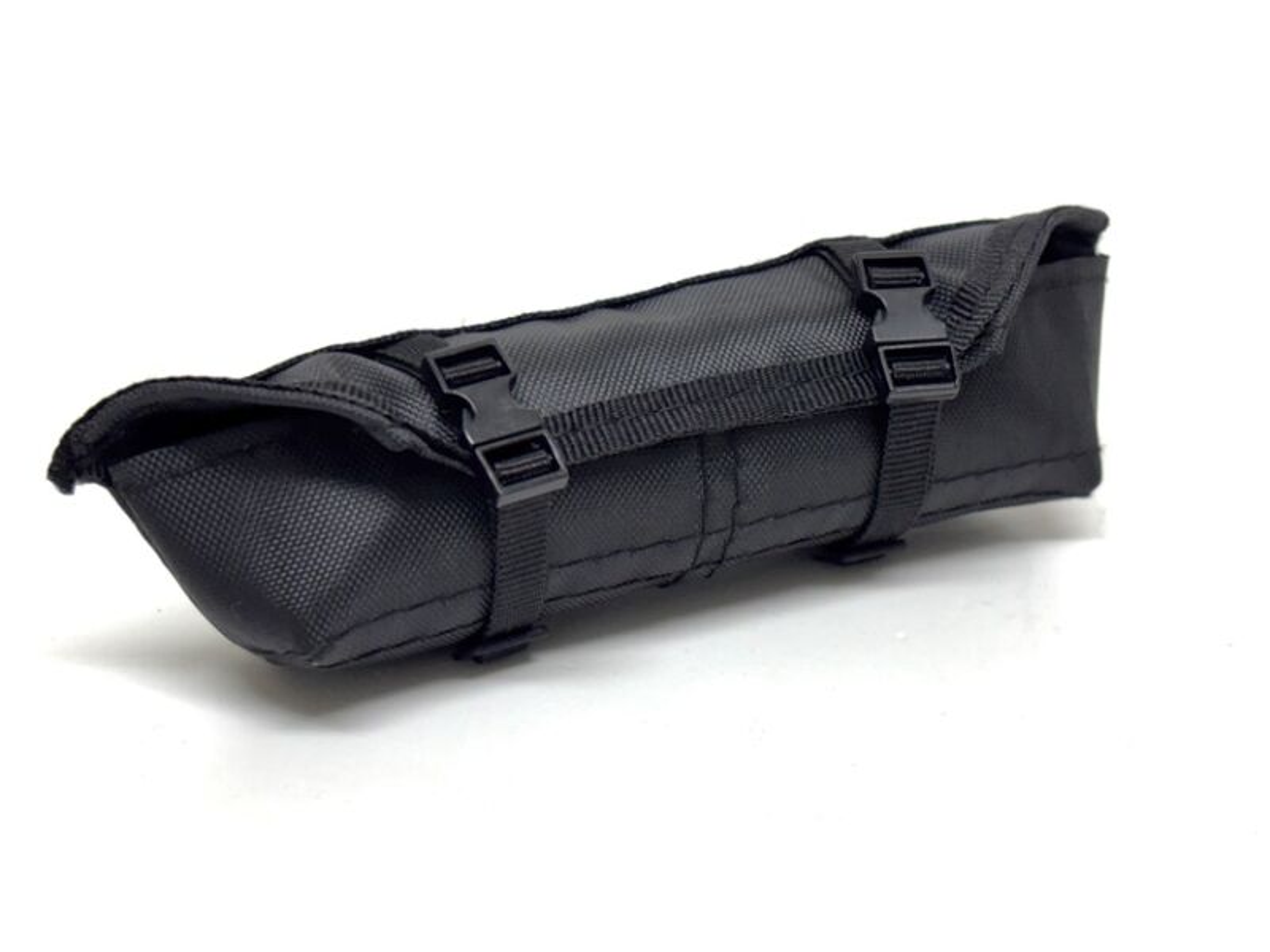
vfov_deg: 28.0
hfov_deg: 36.8
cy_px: 476
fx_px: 1908
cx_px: 635
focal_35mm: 52
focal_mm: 5.96
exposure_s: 1/100
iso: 40
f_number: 1.6
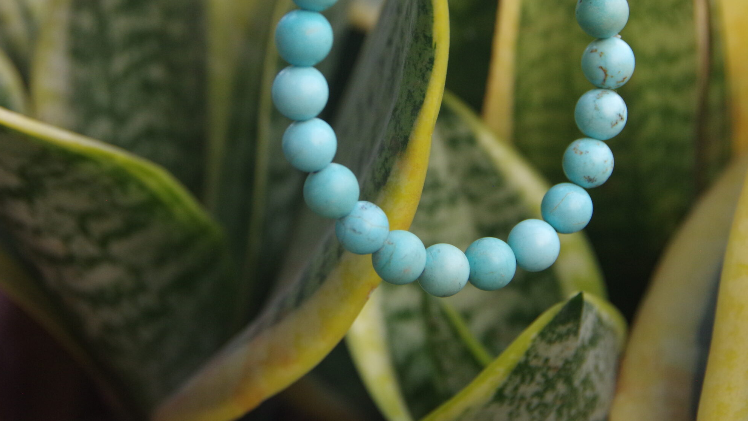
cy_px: 106
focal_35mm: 107
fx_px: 2122
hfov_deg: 20.0
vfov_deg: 11.3
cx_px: 365
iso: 800
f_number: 4.5
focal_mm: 53
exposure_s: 1/100
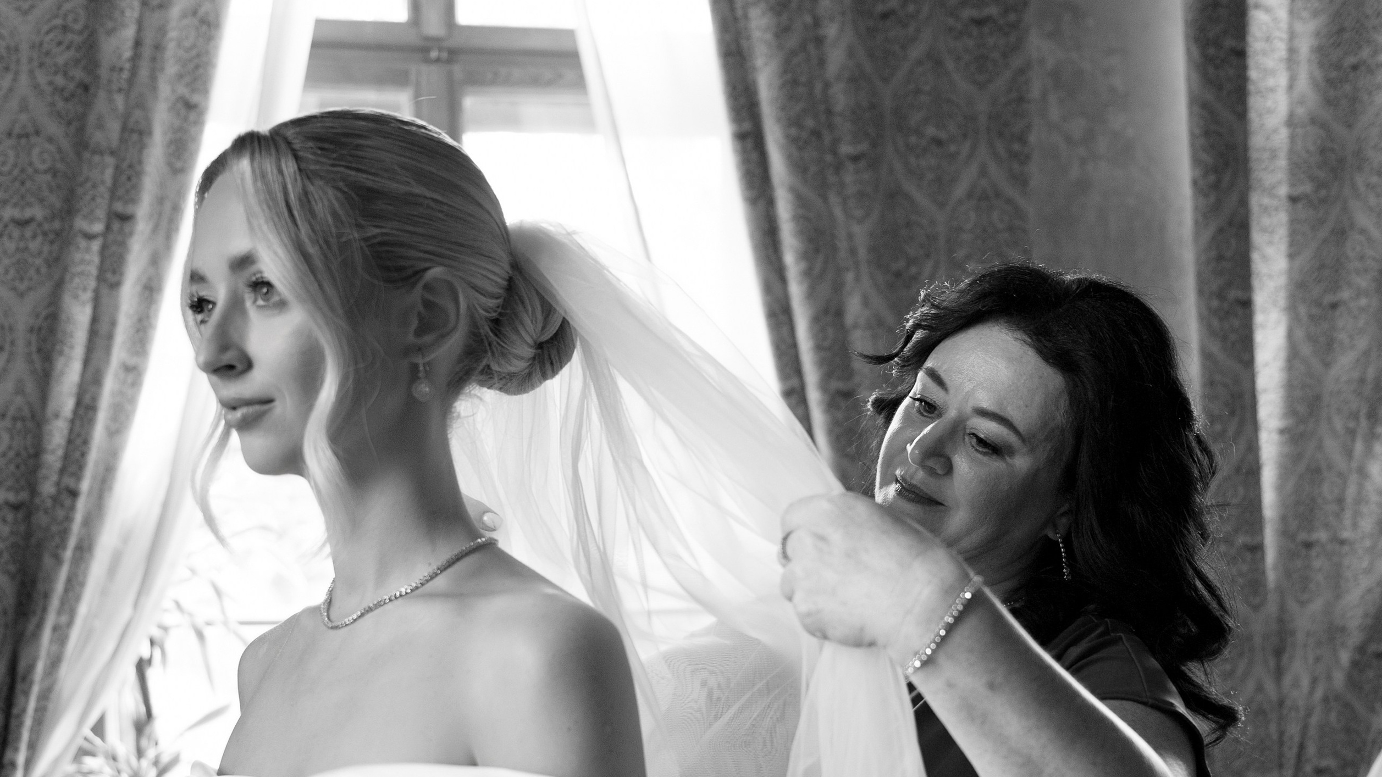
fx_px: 1788
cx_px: 692
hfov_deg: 42.3
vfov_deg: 23.9
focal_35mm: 49
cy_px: 689
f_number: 2.8
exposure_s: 1/125
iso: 640
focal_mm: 30.5
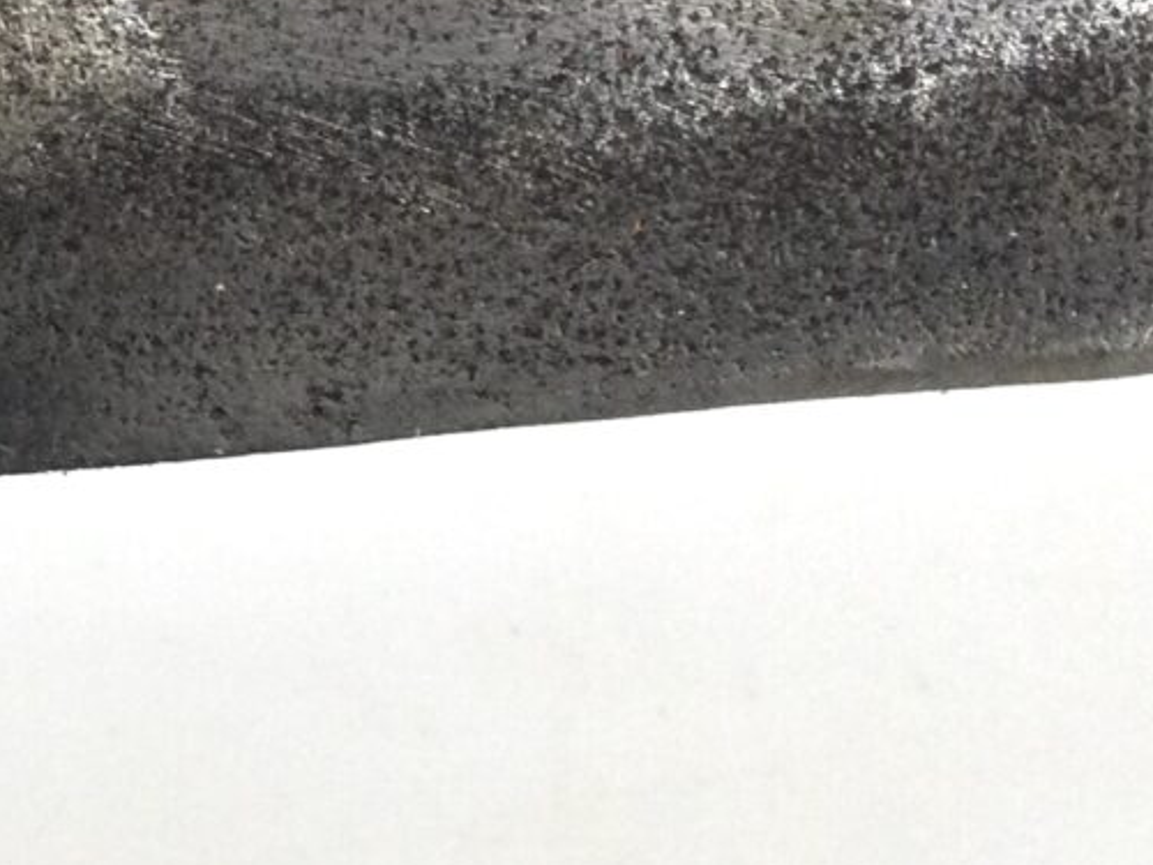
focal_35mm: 119
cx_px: -671
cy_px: -284
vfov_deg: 12.1
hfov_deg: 15.1
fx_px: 3964
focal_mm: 3.3
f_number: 2.4
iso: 50
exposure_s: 1/100
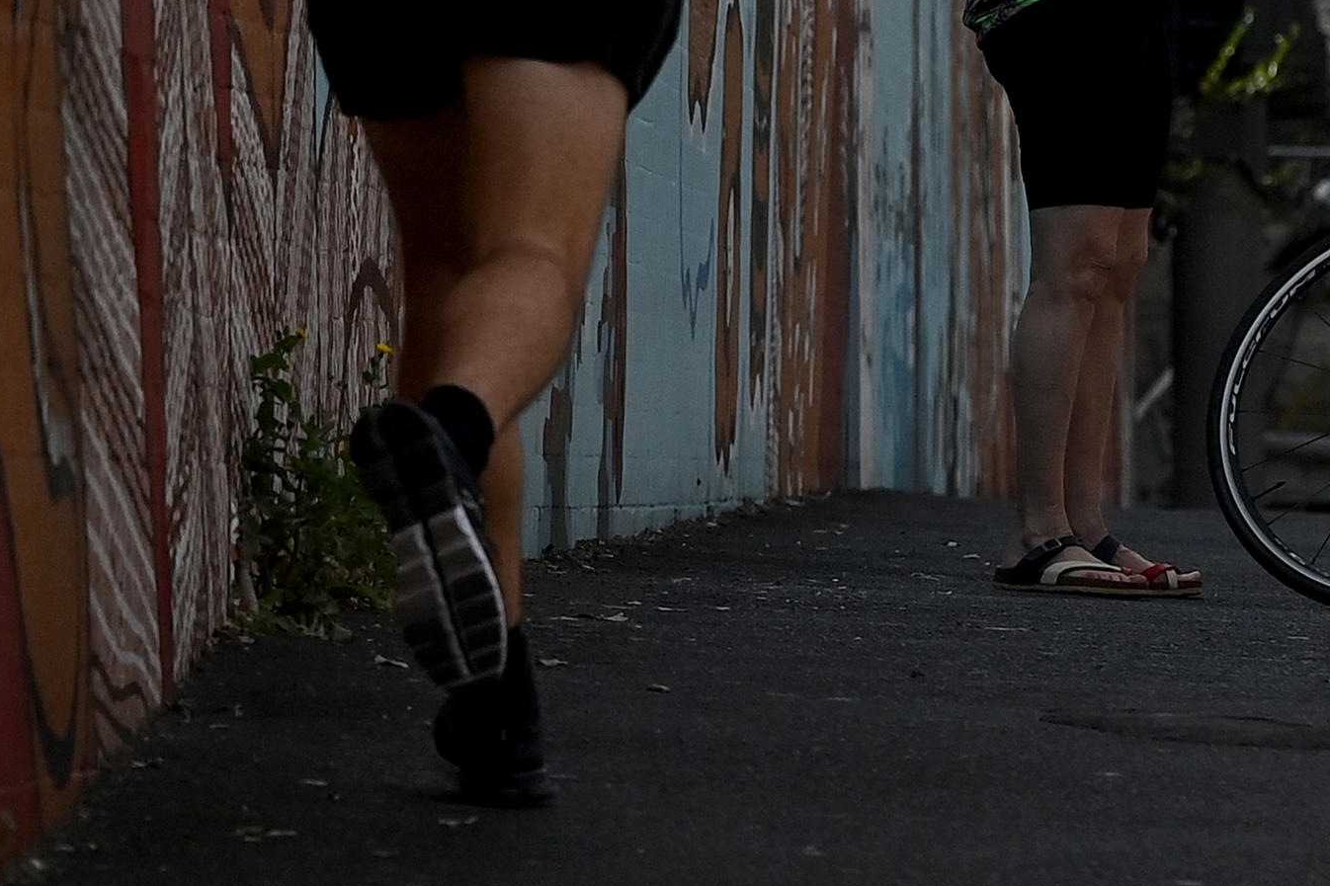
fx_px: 17841
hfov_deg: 4.3
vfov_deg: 2.8
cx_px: 30
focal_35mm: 483
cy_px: -332
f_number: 6.3
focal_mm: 130
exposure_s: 1/4000
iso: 800
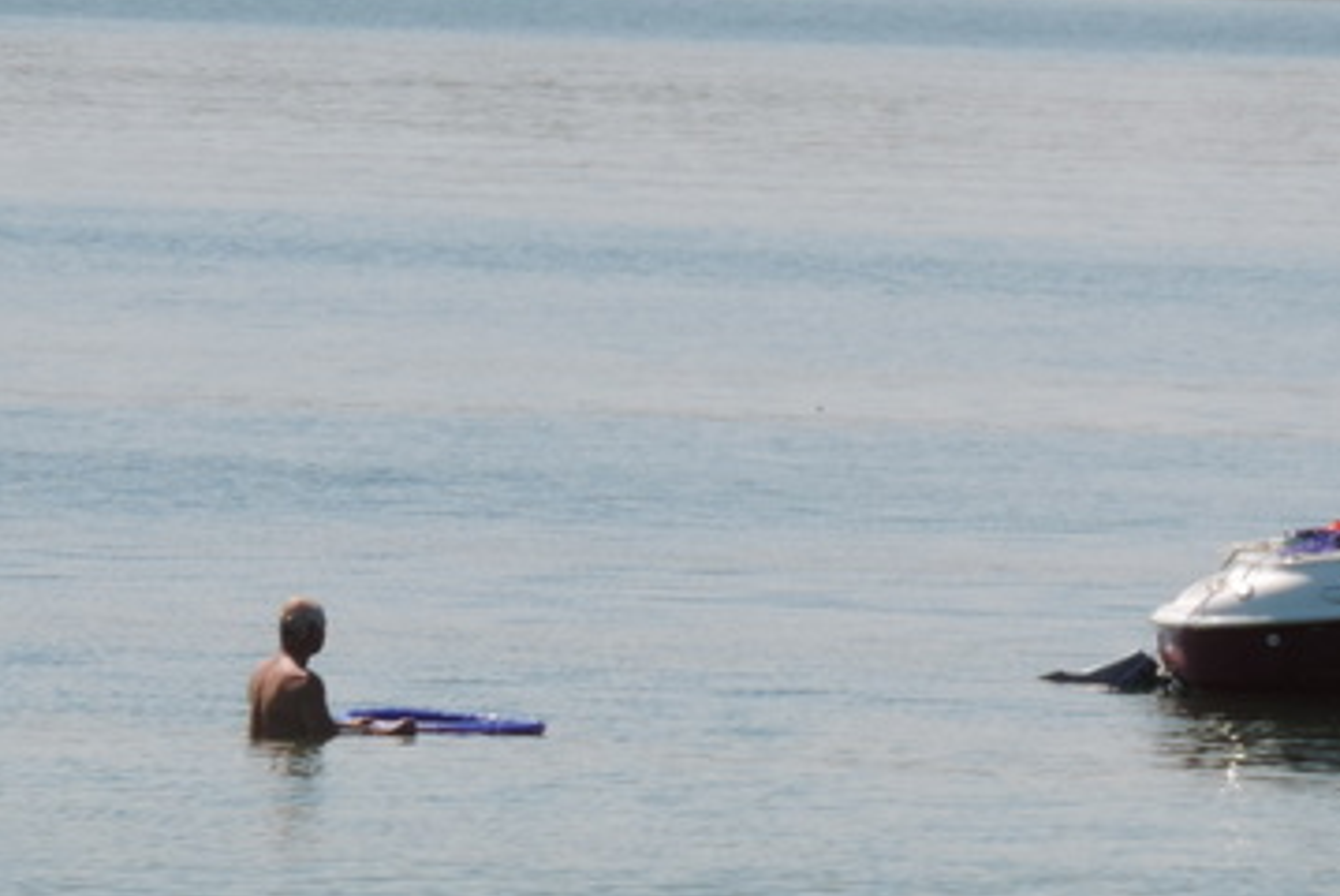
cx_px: 1486
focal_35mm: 579
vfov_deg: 2.4
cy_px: 347
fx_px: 21568
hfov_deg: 3.6
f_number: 4.7
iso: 80
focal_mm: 44.5
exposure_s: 1/640
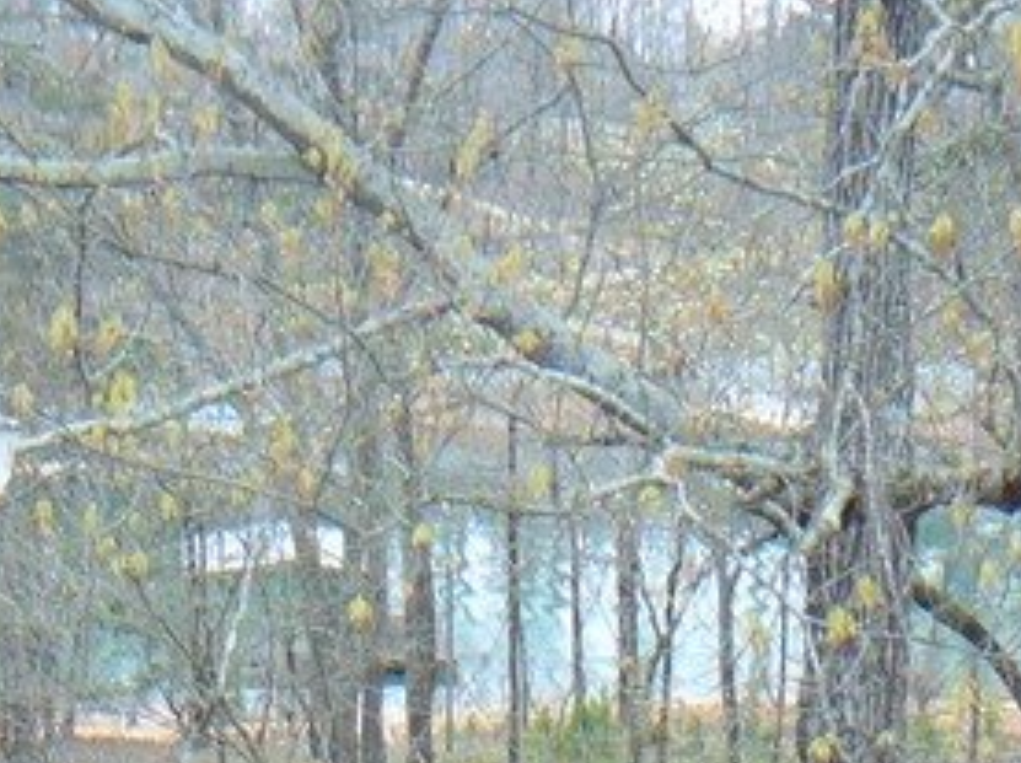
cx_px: 638
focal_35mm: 81
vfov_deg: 17.5
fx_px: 2386
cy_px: 848
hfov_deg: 24.1
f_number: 2.8
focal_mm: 5.2
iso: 80
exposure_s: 1/160
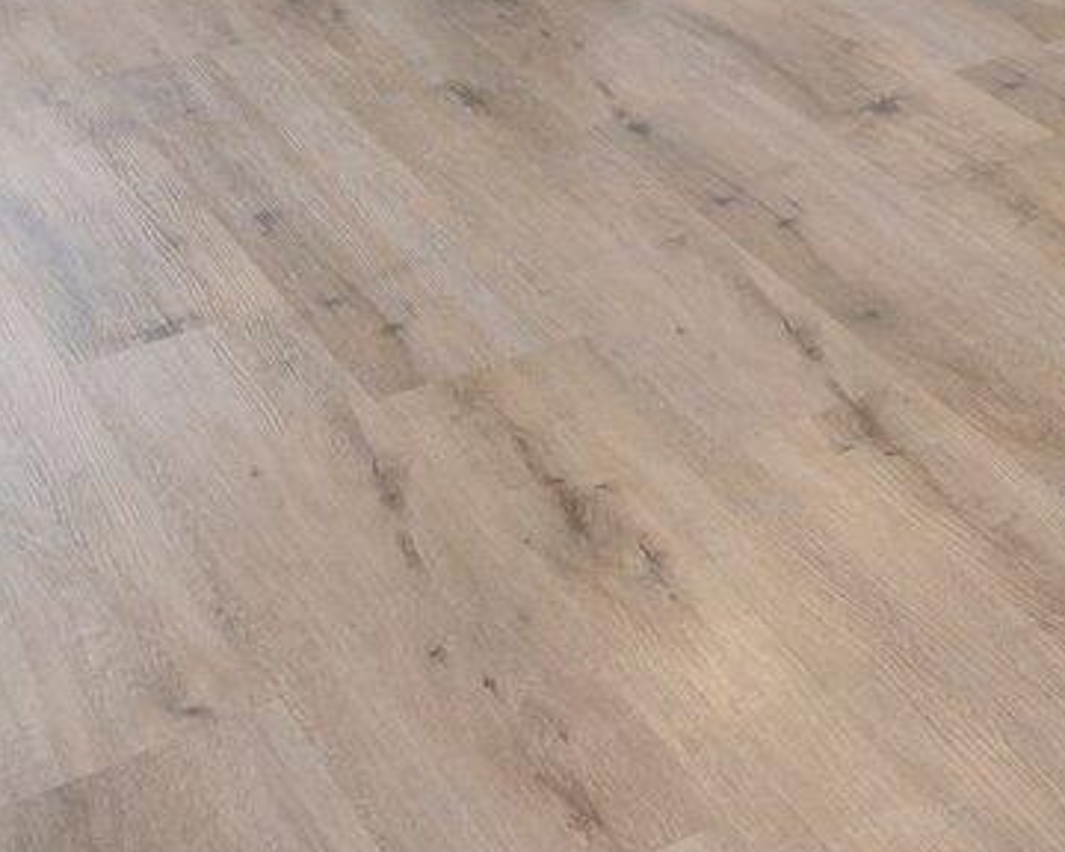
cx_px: 2222
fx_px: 2606
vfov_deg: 14.8
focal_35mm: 83
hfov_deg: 16.5
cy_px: -911
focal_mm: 15.5
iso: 320
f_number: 9
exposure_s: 1/8
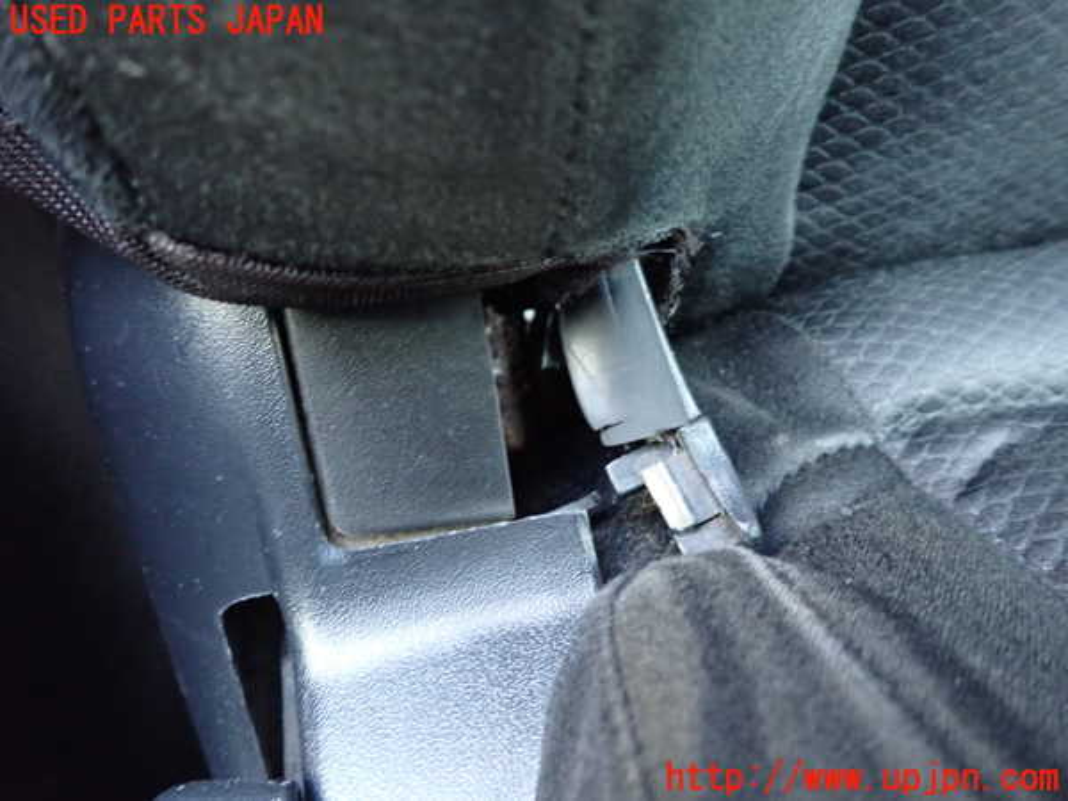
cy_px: 400
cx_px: 534
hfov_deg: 69.4
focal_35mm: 25
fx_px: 771
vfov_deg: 54.9
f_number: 2
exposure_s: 1/25
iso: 800
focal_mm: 4.5
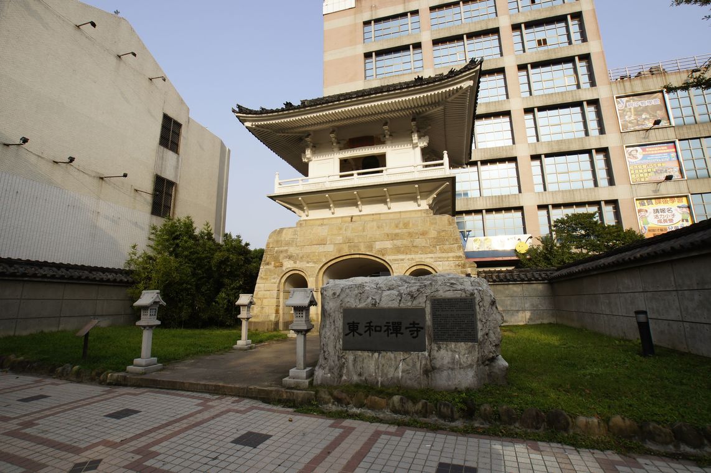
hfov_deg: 95.0
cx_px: 356
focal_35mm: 16
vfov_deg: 71.9
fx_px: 326
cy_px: 236
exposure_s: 1/50
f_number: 13
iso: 100
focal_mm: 11
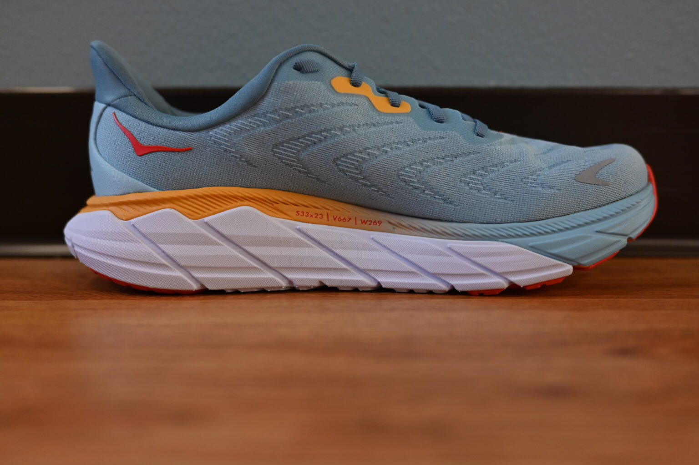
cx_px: 350
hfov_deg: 48.5
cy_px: 232
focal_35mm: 40
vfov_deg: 33.4
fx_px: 776
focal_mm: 40
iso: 1000
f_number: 2.8
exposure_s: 1/125
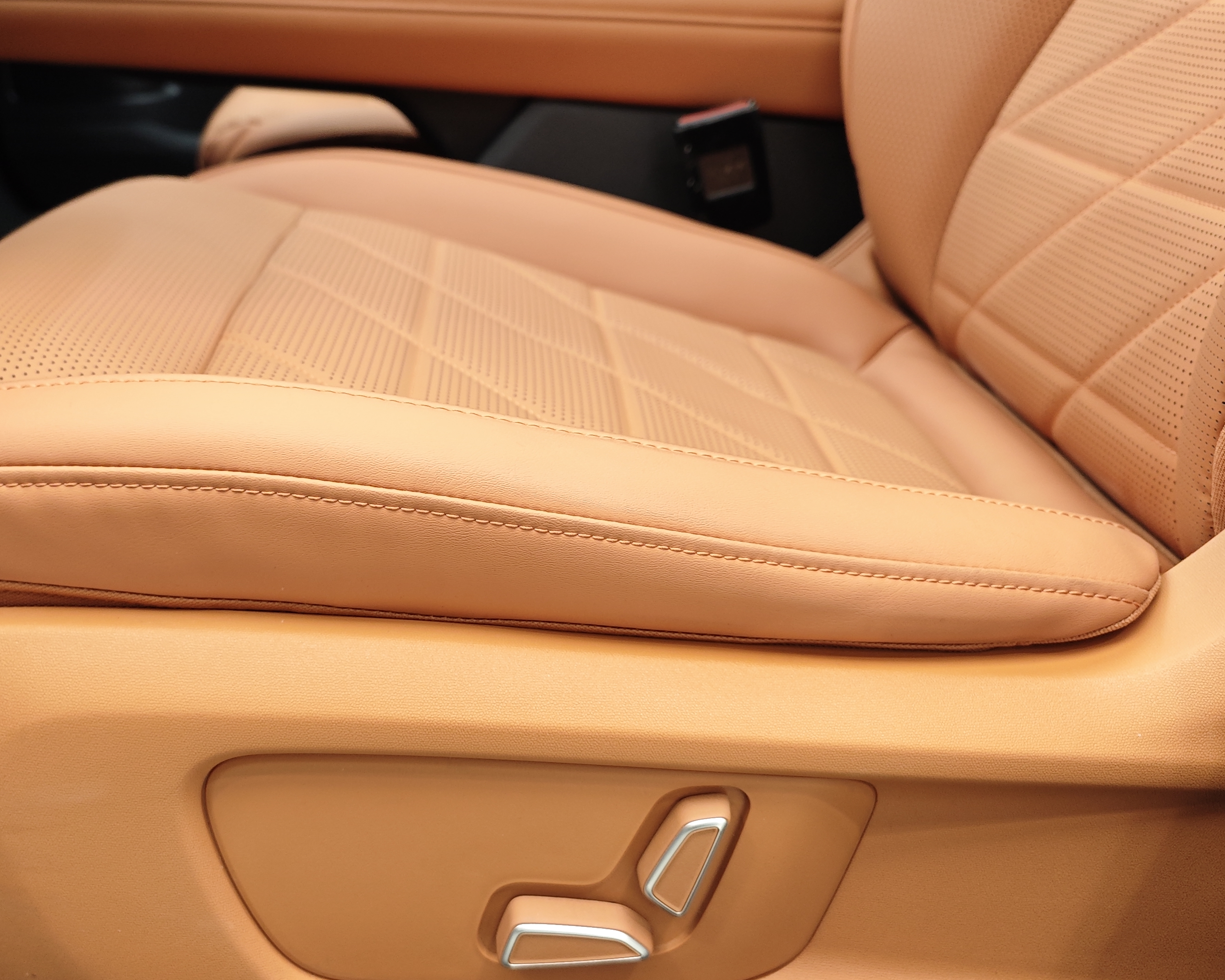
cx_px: 506
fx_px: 1269
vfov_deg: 42.2
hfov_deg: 51.3
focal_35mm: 35
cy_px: 538
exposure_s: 1/33.3
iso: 500
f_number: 1.9
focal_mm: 8.7
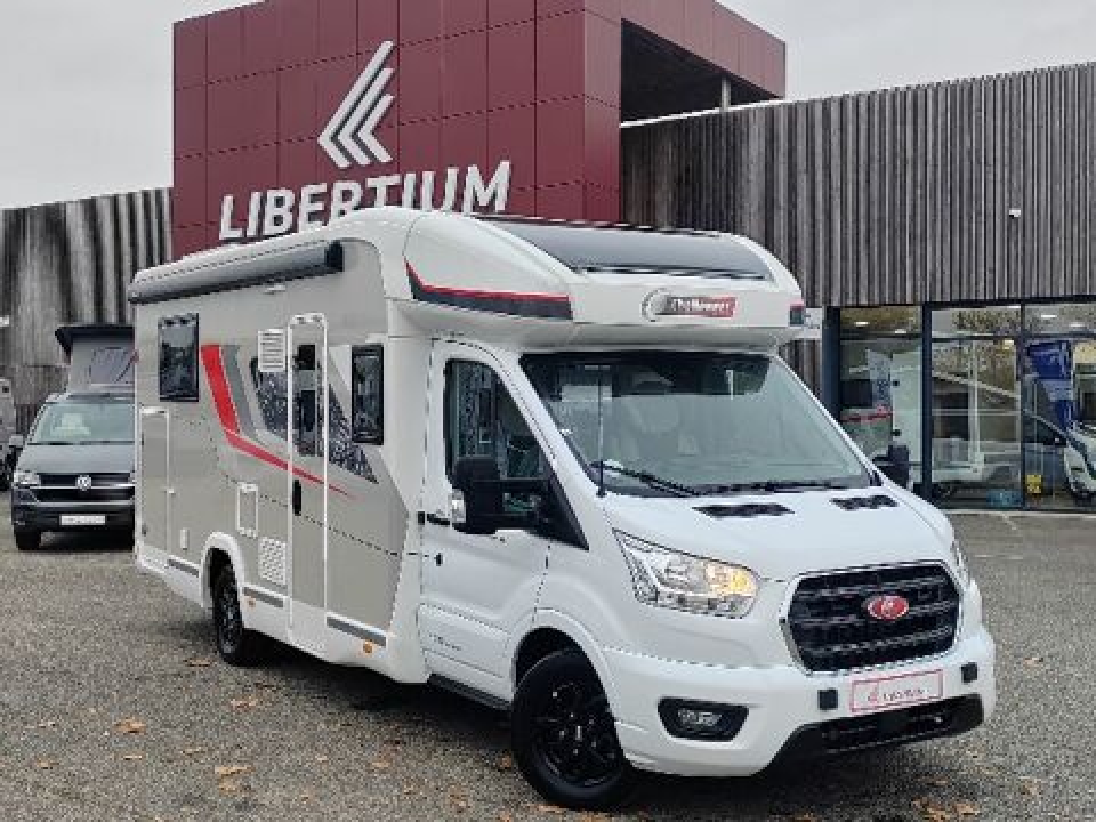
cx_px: 548
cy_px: 411
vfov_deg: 34.3
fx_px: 1330
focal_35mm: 42
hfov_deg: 44.8
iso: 100
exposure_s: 1/182
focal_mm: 5.52
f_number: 1.9
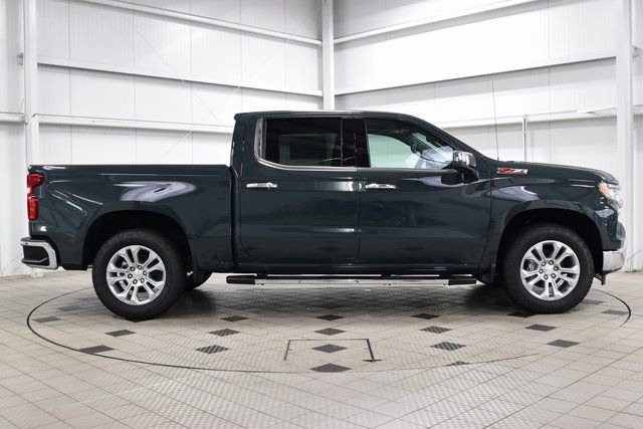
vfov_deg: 36.9
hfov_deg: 53.1
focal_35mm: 36
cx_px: 322
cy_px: 214
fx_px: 643
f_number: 6.3
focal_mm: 24
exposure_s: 1/15
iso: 640
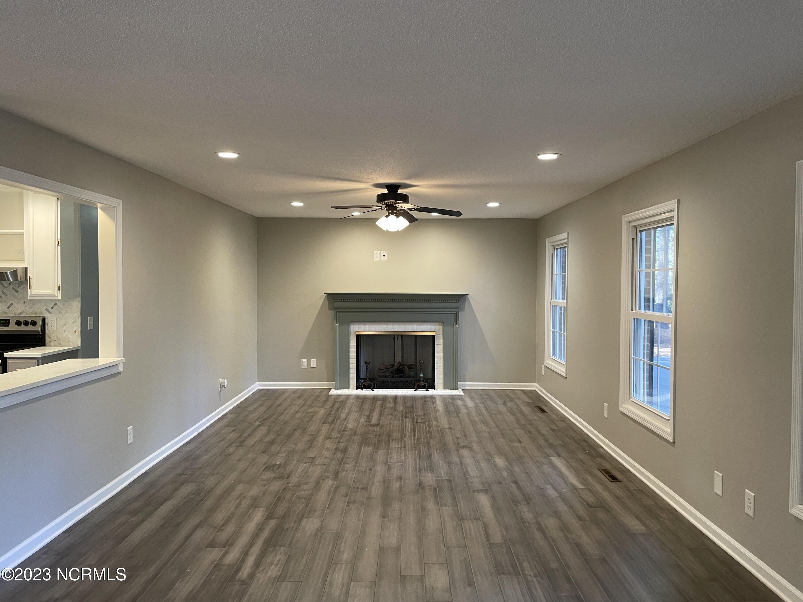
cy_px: 301
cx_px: 402
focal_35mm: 26
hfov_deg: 67.3
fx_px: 603
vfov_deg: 53.1
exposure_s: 1/60
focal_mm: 4.2
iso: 125
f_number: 1.6
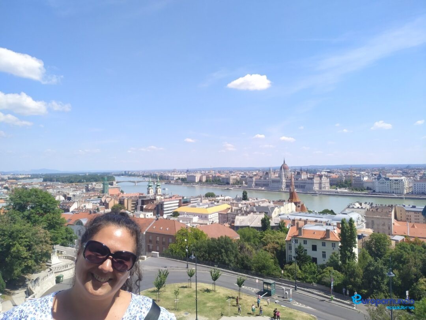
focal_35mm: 24
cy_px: 160
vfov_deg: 56.8
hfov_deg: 71.6
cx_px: 213
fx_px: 295
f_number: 1.9
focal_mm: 3.94
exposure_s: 1/1922
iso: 160
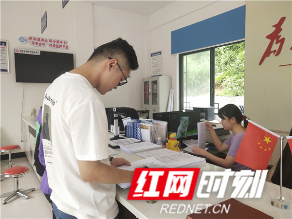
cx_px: 146
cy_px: 110
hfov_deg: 60.0
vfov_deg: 46.8
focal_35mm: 30
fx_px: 253
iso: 121
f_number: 1.8
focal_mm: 3.95
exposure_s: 1/100
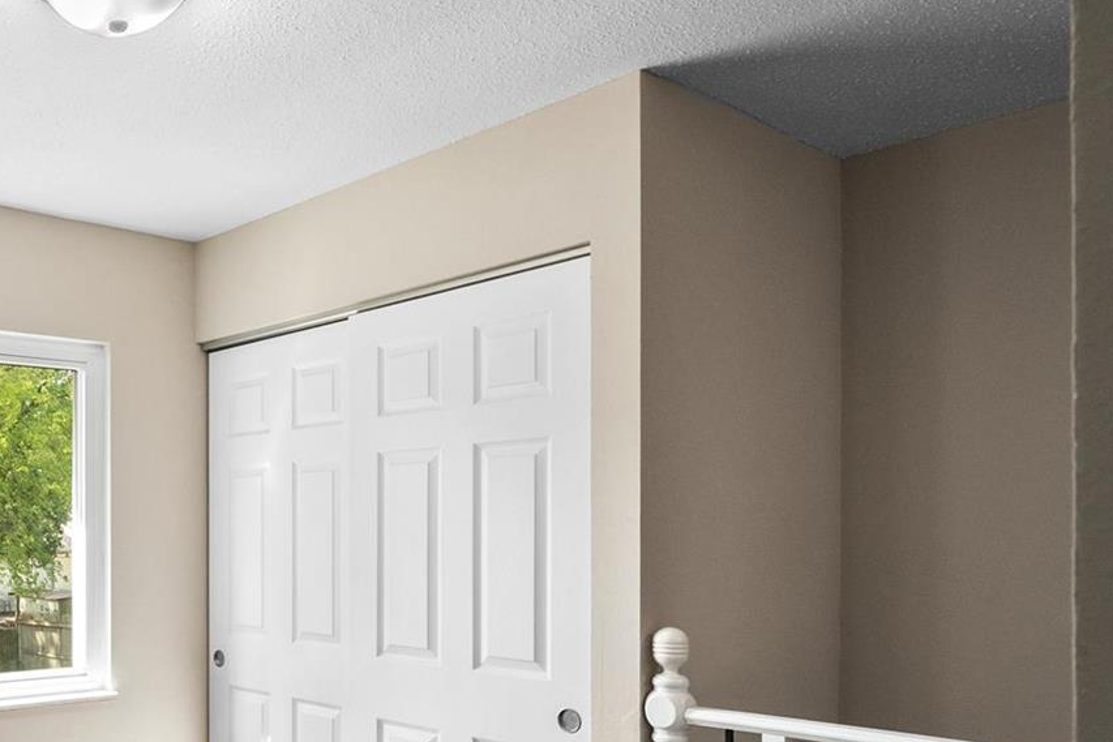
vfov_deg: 42.1
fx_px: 928
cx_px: 74
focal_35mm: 30
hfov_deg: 52.8
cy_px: 572
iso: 400
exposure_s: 1/13
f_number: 8
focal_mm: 8
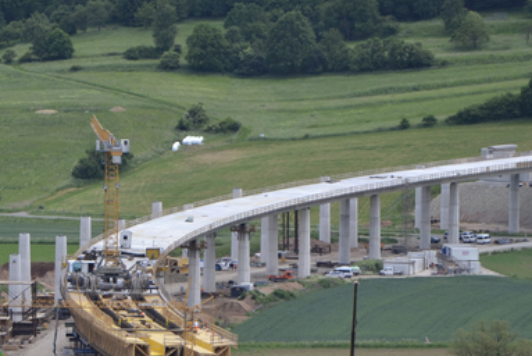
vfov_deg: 5.1
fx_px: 3993
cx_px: 235
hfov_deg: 7.6
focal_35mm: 270
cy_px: 321
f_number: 5.6
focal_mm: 92
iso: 400
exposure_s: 1/1000
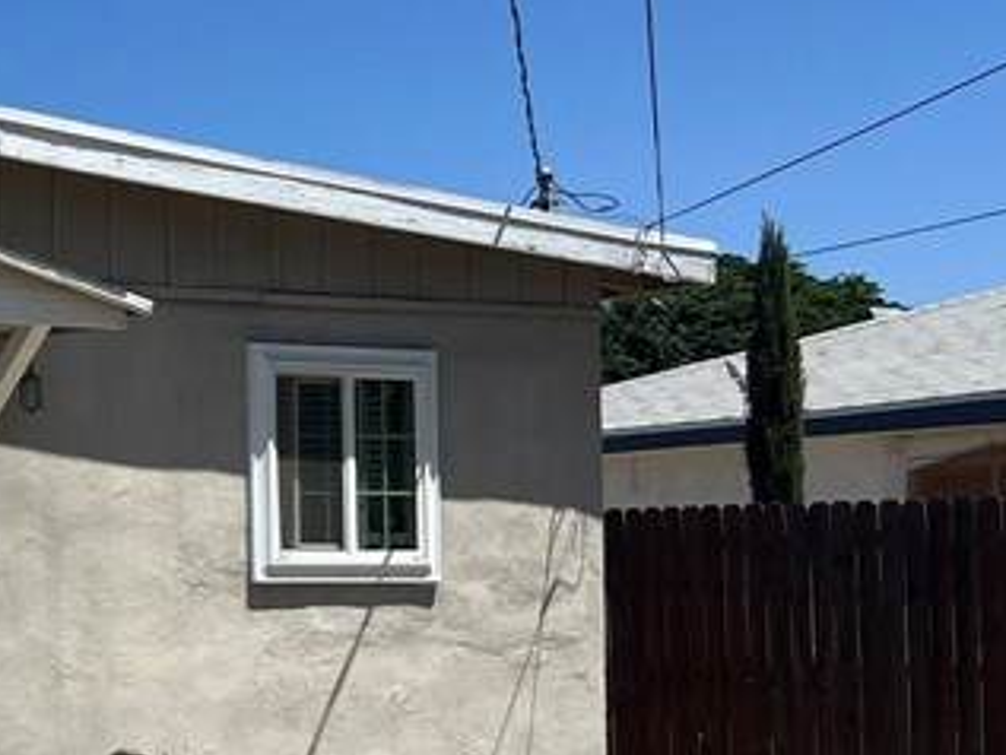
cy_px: 555
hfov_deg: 19.9
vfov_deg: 17.5
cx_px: -533
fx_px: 2442
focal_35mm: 84
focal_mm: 5.7
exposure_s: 1/5882
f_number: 1.5
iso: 50
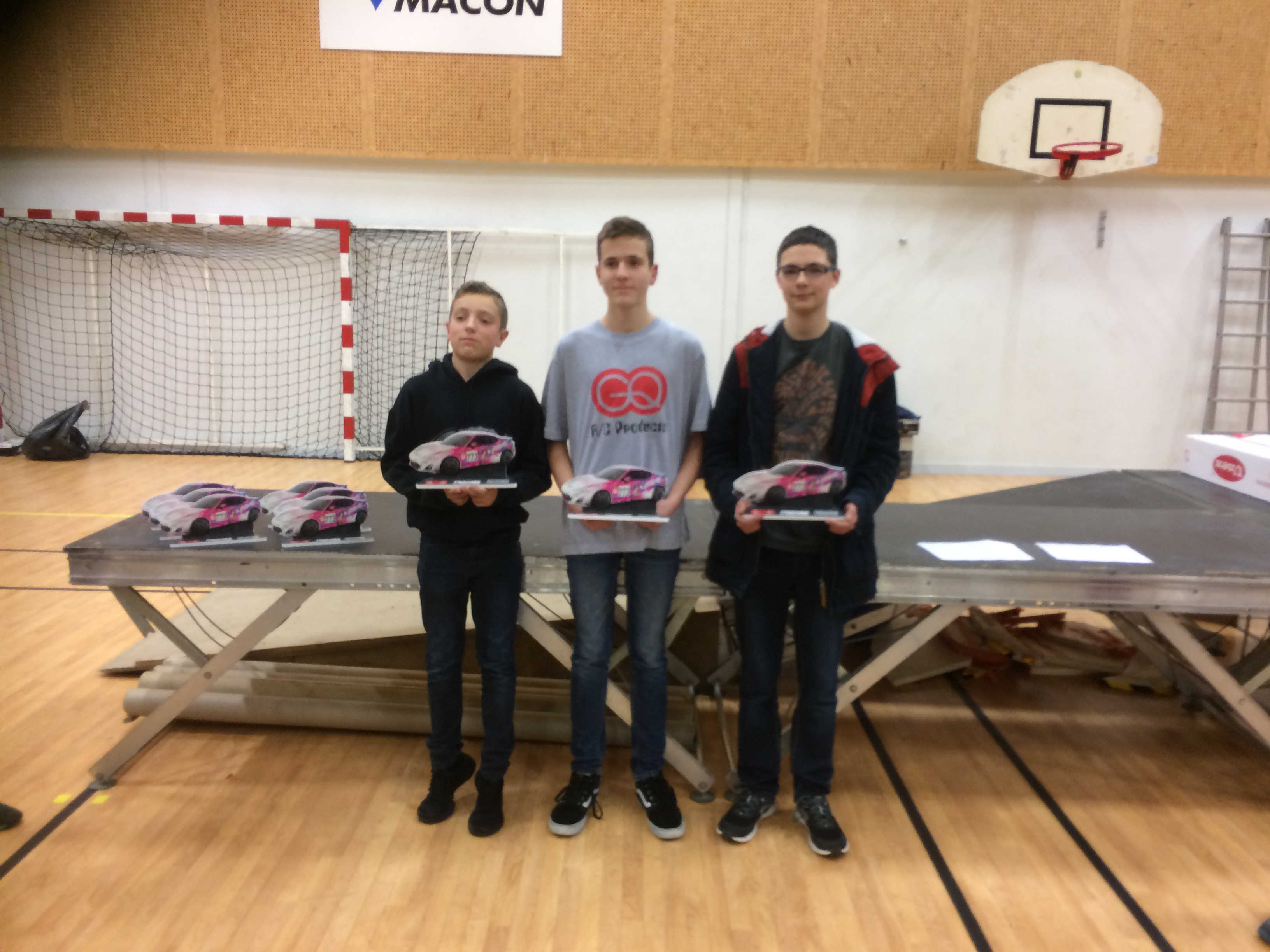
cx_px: 635
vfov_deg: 48.2
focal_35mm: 29
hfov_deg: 61.7
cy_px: 476
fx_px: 1064
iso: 100
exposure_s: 1/33
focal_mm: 4.15
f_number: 2.2
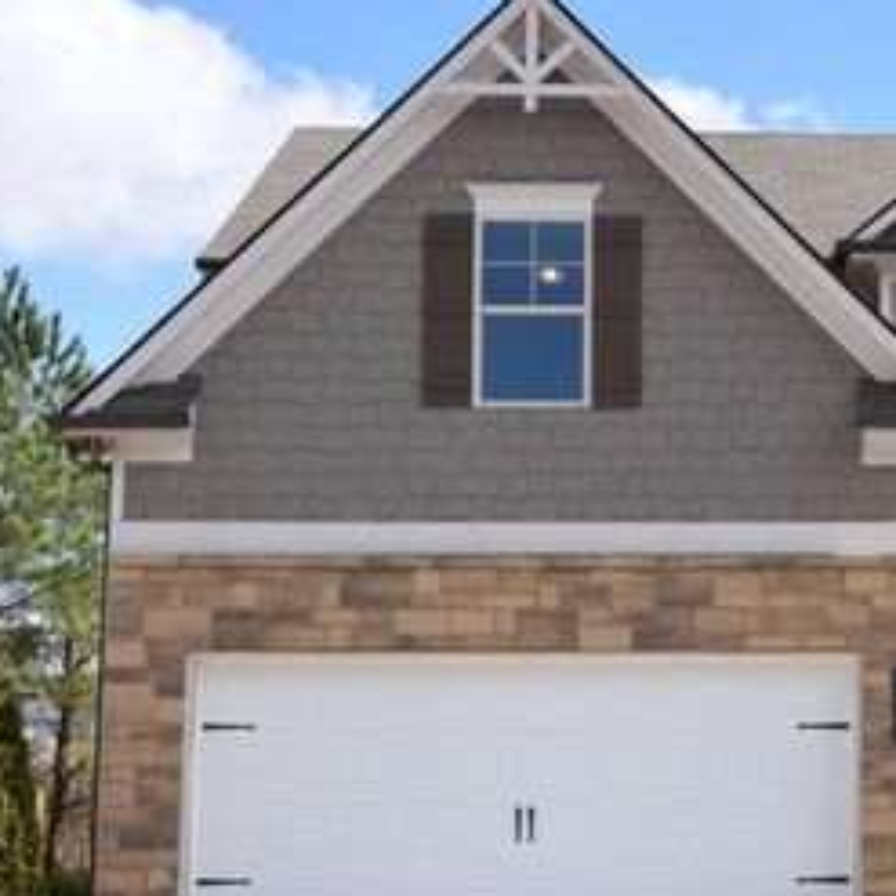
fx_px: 2339
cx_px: 823
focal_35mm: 80
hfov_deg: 21.2
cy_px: 484
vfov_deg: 21.7
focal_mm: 31
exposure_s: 1/320
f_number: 9
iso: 200
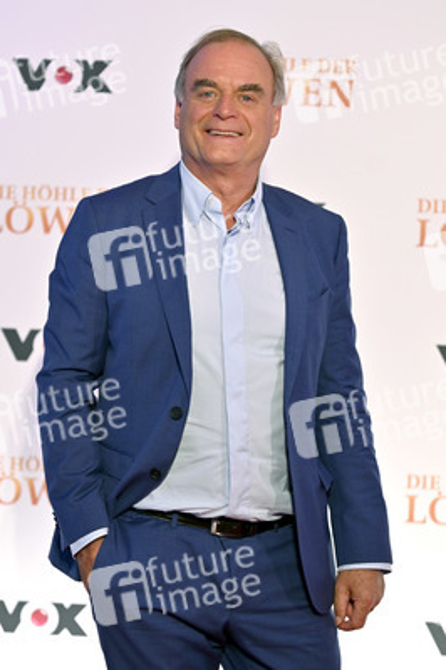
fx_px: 1582
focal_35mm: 85
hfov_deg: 16.0
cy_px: 335
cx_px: 223
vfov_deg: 23.9
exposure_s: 1/400
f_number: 2.8
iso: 1250
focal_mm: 85
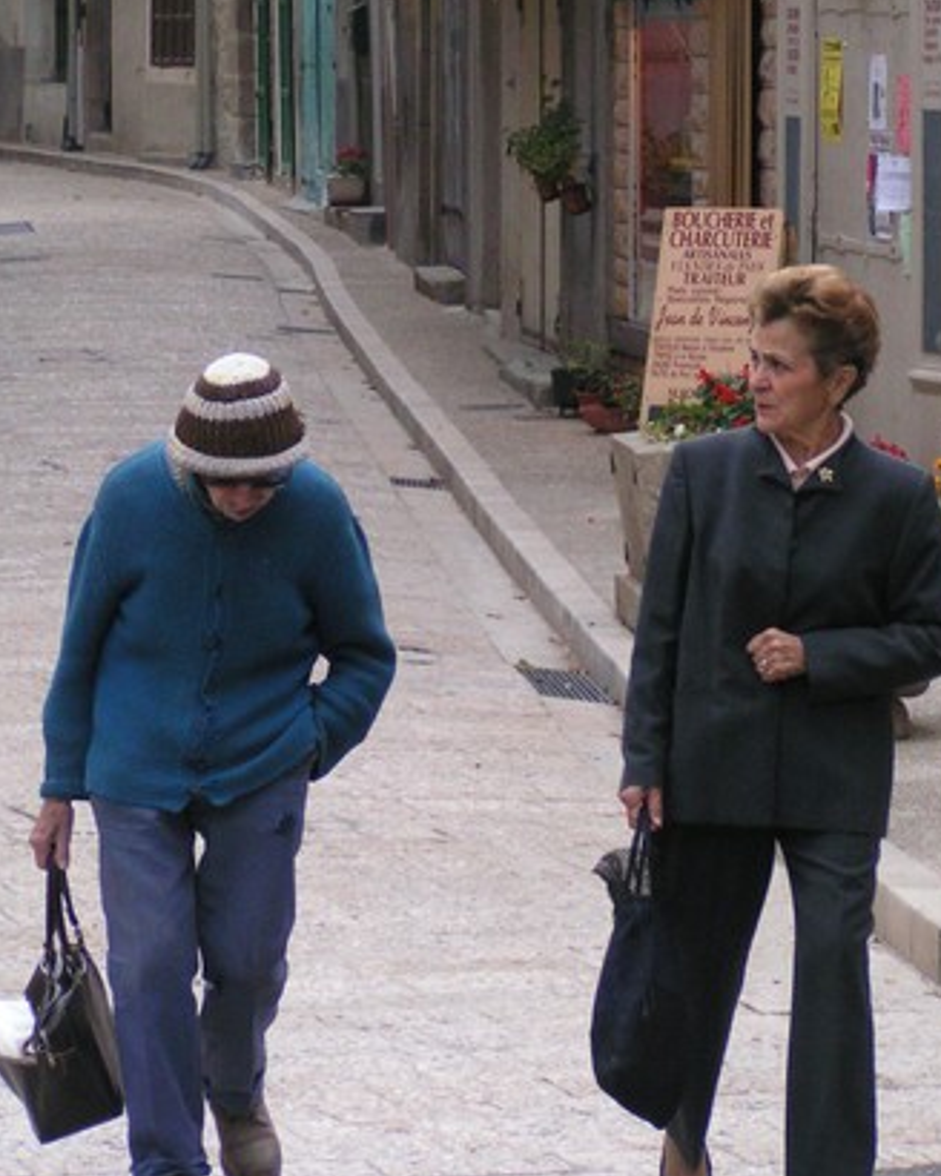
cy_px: 449
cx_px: 539
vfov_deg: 10.1
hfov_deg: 8.1
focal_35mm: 191
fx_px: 6649
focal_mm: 20
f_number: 3.5
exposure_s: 1/160
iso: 200
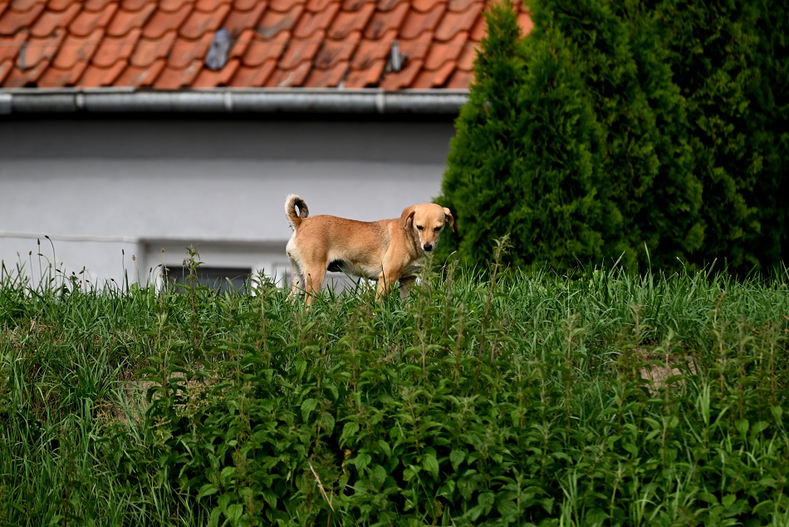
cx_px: 394
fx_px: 6577
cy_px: 264
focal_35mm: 300
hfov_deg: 6.9
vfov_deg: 4.6
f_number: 5.6
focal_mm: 300
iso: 400
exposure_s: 1/1000
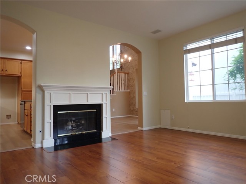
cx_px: 123
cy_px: 92
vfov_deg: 54.9
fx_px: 178
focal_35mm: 25
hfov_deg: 69.4
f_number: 2
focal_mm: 4.5
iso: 200
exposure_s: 1/60
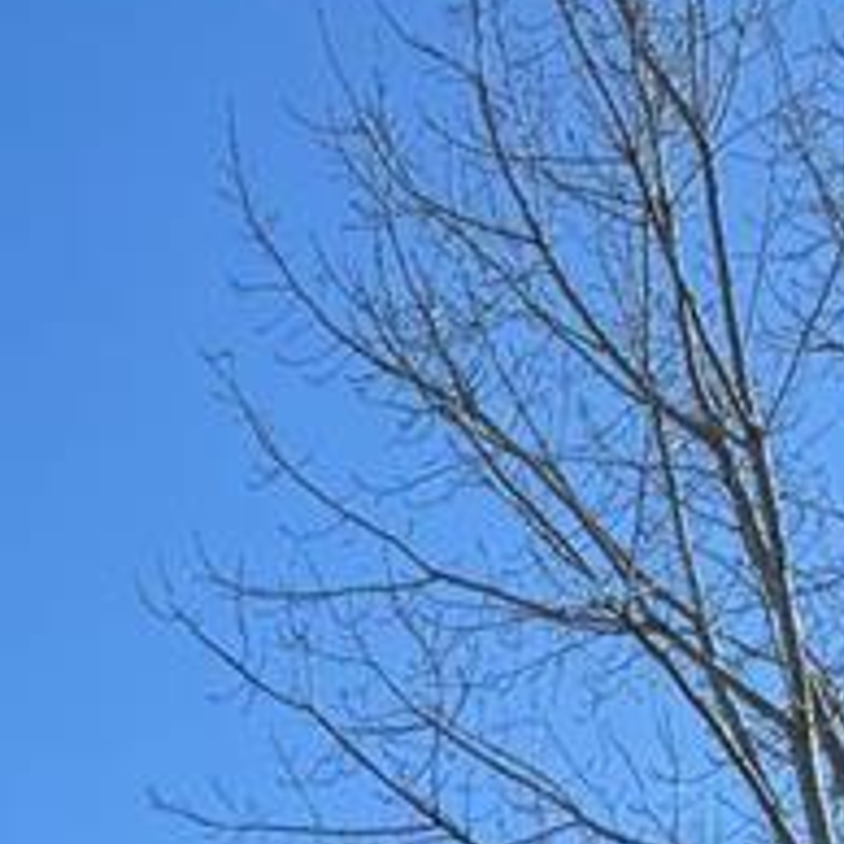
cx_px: -831
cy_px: 2480
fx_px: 3614
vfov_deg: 10.1
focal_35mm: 131
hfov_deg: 11.9
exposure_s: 1/2710
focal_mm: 6.76
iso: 80
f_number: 1.78
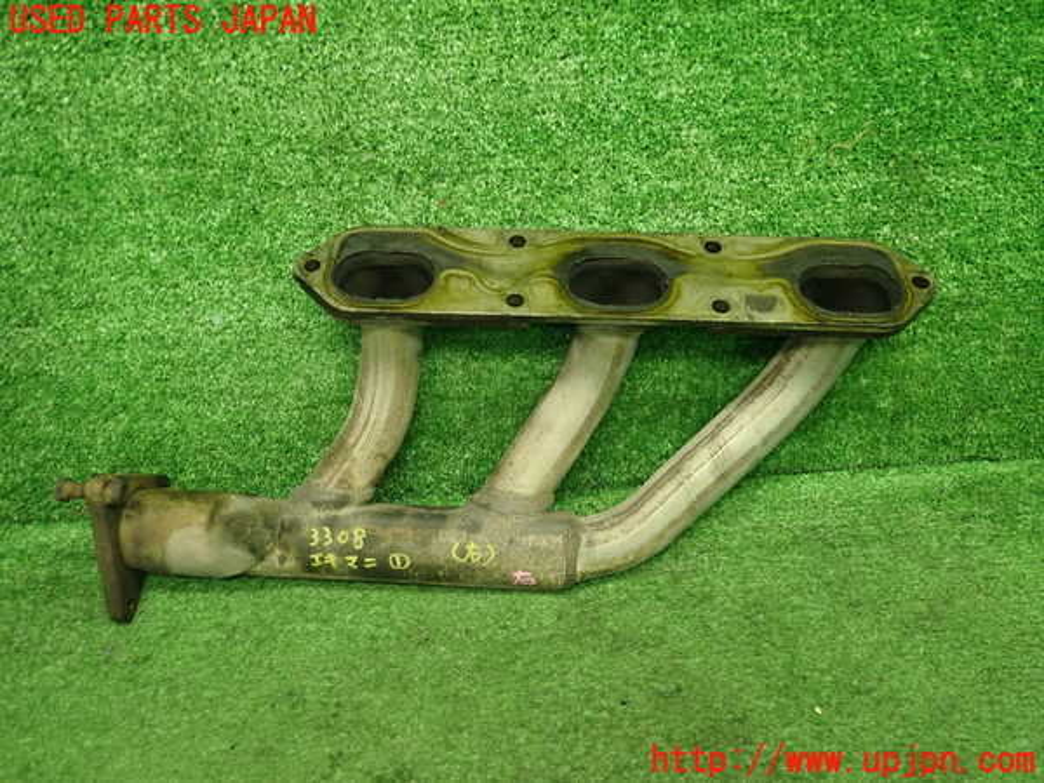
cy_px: 392
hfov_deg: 60.0
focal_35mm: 30
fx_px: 905
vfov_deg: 46.8
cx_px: 522
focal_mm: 5.5
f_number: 2.3
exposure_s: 1/125
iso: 800
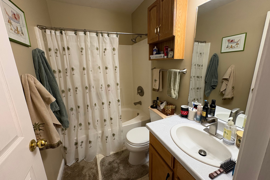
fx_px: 113
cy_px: 90
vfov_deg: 77.3
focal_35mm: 15
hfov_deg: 100.4
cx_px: 138
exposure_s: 1/60
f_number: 2.2
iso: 250
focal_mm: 2.22
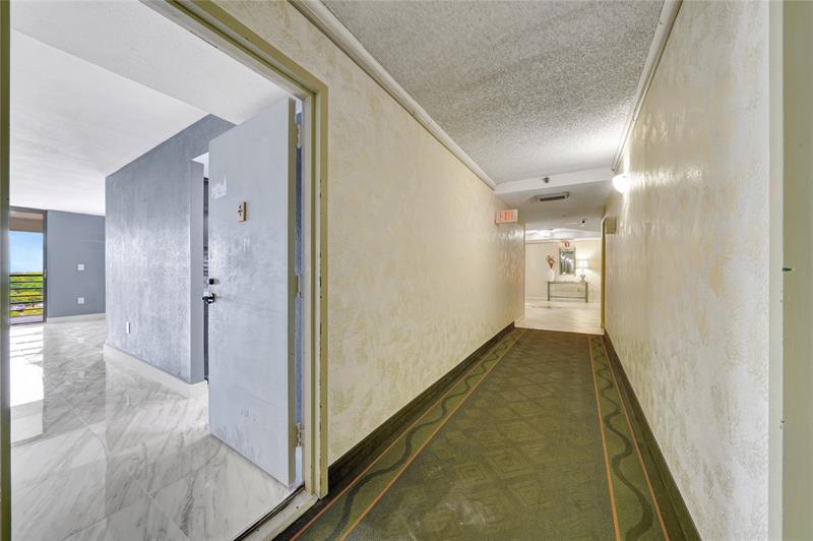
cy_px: 270
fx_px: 271
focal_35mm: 12
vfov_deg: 89.9
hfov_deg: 112.7
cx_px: 406
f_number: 19
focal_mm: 12
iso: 100
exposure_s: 8
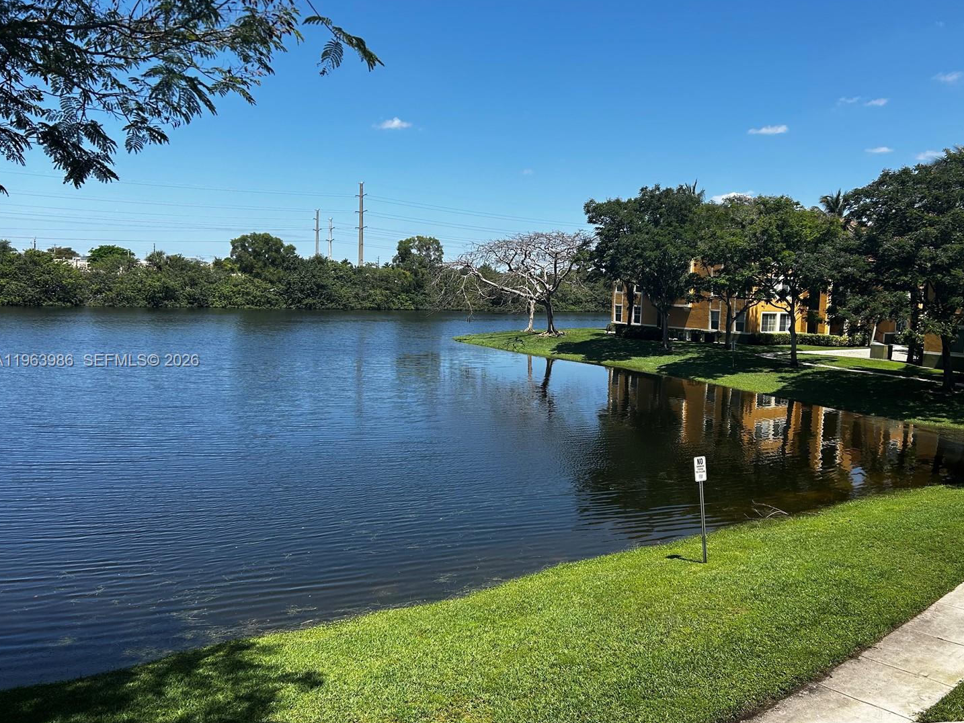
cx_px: 528
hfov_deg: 61.5
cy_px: 362
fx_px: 808
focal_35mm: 29
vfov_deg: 48.2
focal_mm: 5.7
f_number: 1.5
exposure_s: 1/3257
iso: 50
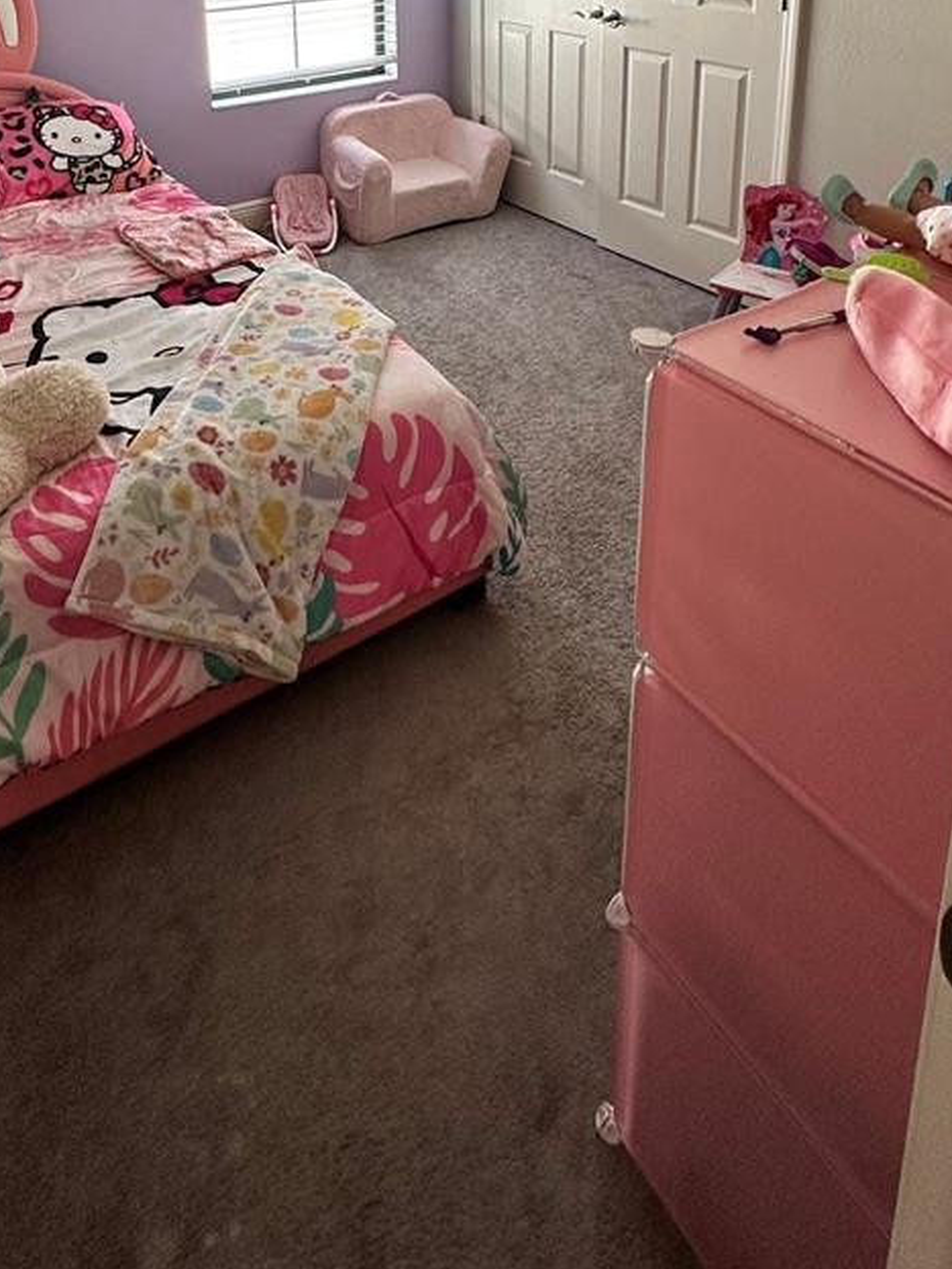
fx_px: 989
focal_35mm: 27
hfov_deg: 51.1
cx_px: 385
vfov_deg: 55.9
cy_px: 112
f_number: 2.2
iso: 125
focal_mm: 2.22
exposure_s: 1/99
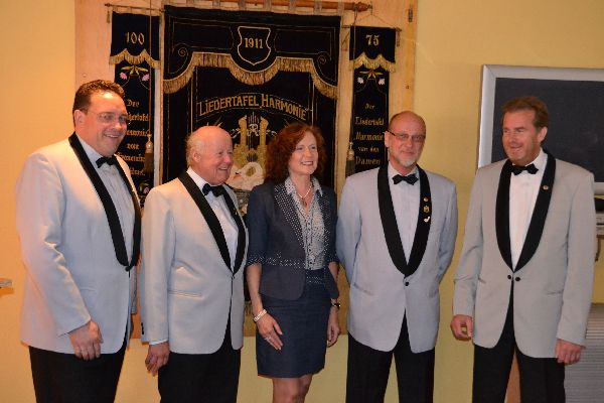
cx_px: 302
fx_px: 755
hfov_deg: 43.6
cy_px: 202
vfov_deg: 29.9
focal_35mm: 45
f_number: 4.2
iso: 3200
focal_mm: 30
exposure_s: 1/60
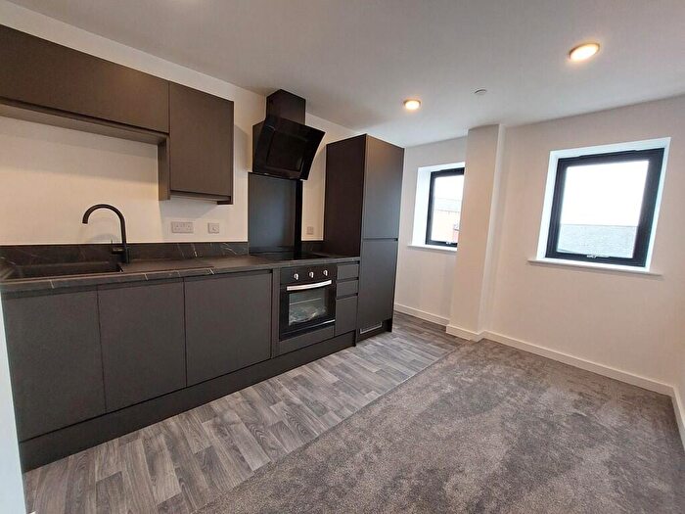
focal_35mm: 13
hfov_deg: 106.2
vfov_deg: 89.9
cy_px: 257
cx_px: 342
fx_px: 257
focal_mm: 1.74
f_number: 2.2
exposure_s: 1/50
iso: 250
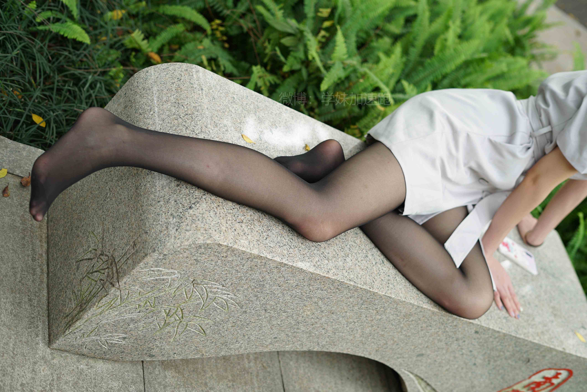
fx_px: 816
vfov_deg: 27.0
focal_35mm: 50
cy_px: 196
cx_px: 294
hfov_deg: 39.6
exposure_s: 1/160
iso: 100
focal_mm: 50
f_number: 3.2
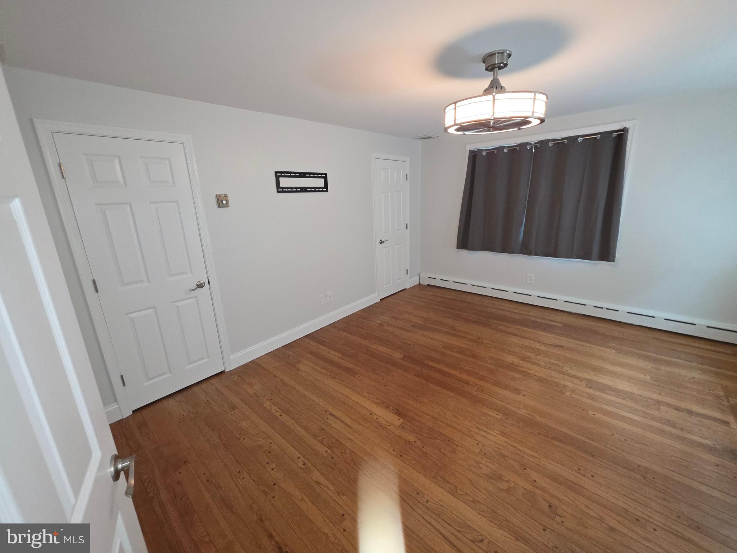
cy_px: 276
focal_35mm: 13
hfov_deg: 106.2
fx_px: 277
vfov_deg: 89.9
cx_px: 368
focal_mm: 2.2
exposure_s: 1/40
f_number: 1.9
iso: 250
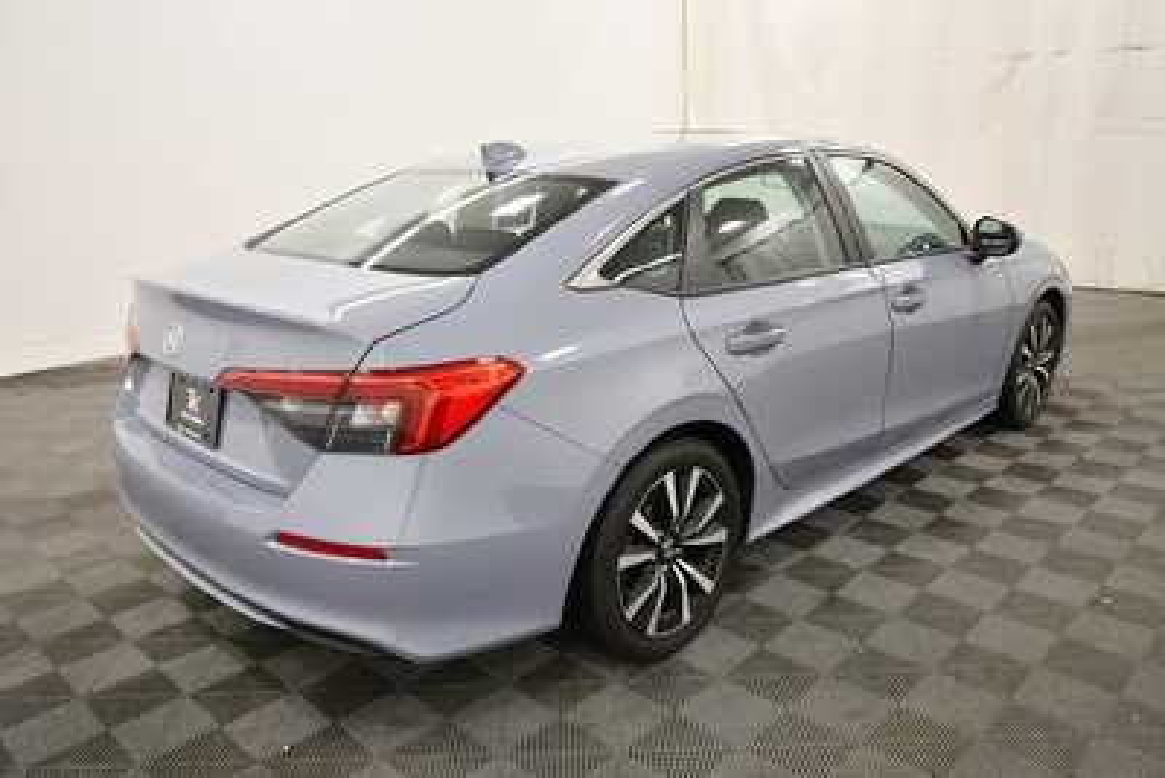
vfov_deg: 48.0
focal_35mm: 27
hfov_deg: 67.4
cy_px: 389
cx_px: 582
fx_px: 874
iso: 1000
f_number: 5.6
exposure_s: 1/125
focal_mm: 18
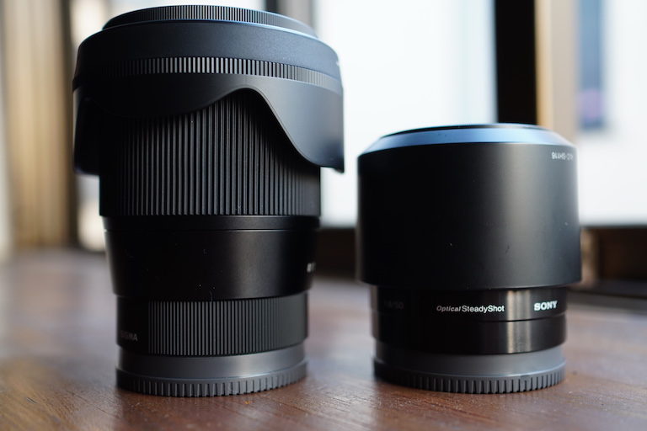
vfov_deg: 36.9
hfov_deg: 53.1
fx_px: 647
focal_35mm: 36
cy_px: 216
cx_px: 324
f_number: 2.5
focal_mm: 24
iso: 400
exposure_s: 1/30
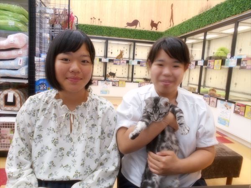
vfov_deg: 53.1
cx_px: 126
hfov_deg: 67.3
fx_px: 189
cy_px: 94
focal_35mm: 26
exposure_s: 1/30
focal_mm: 4.6
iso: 280
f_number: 3.2
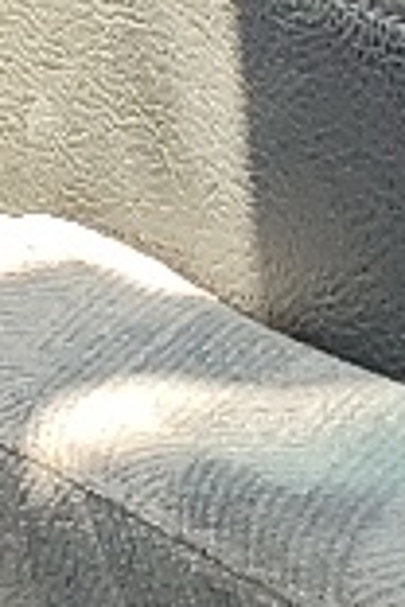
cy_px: -1008
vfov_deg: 6.9
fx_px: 4674
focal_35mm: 277
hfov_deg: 4.3
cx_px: -1604
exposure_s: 1/141
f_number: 1.5
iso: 50
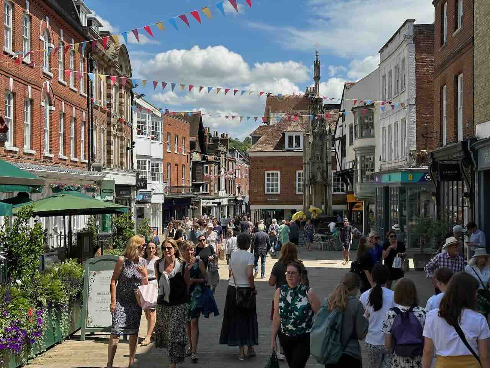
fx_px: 679
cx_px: 245
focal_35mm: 48
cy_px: 184
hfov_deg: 39.7
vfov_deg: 30.3
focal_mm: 6.86
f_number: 1.78
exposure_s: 1/3597
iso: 64
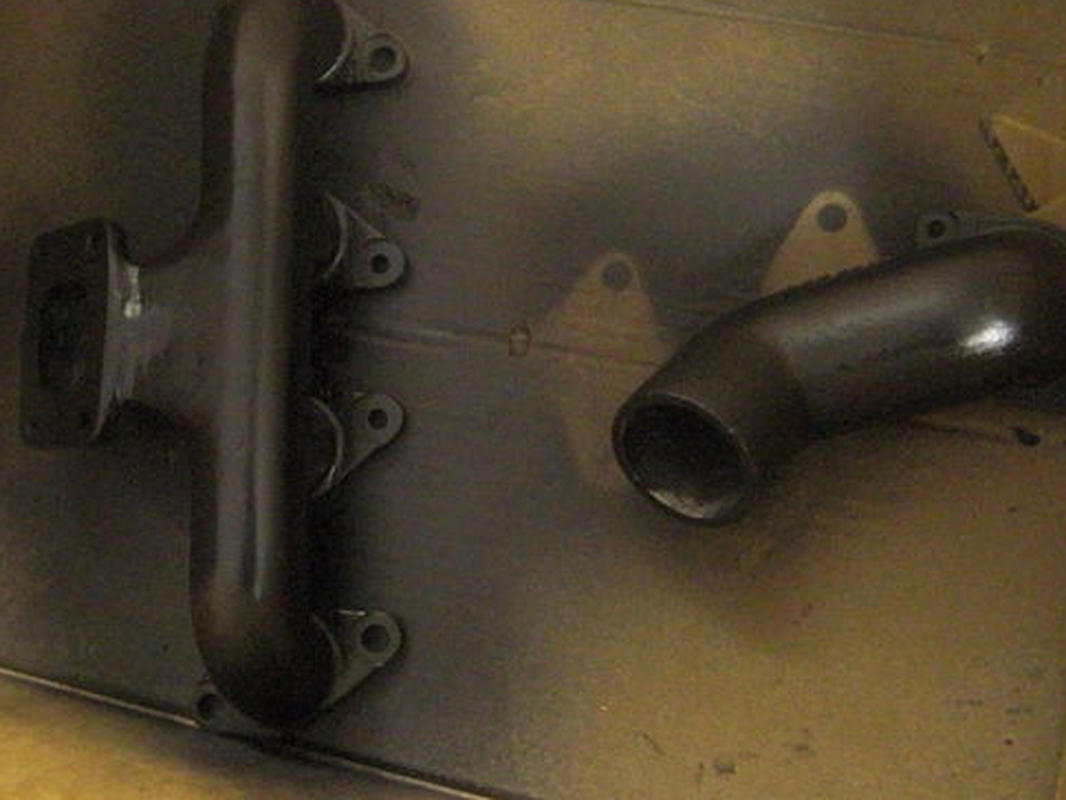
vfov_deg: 38.7
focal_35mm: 37
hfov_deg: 50.1
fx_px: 1139
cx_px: 491
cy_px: 394
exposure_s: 1/8
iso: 800
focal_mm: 4.9
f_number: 2.6
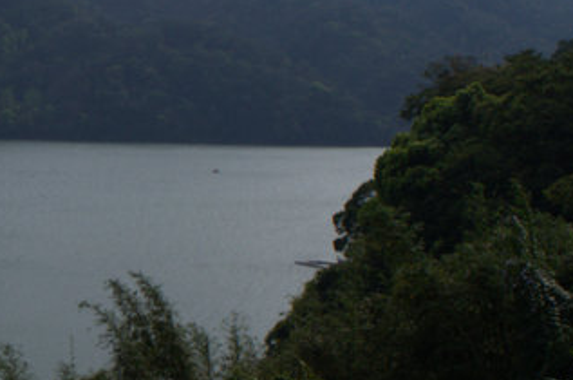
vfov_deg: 13.9
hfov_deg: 20.6
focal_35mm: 97
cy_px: 60
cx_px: 49
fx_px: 1541
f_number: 9
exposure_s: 1/1250
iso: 450
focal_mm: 20
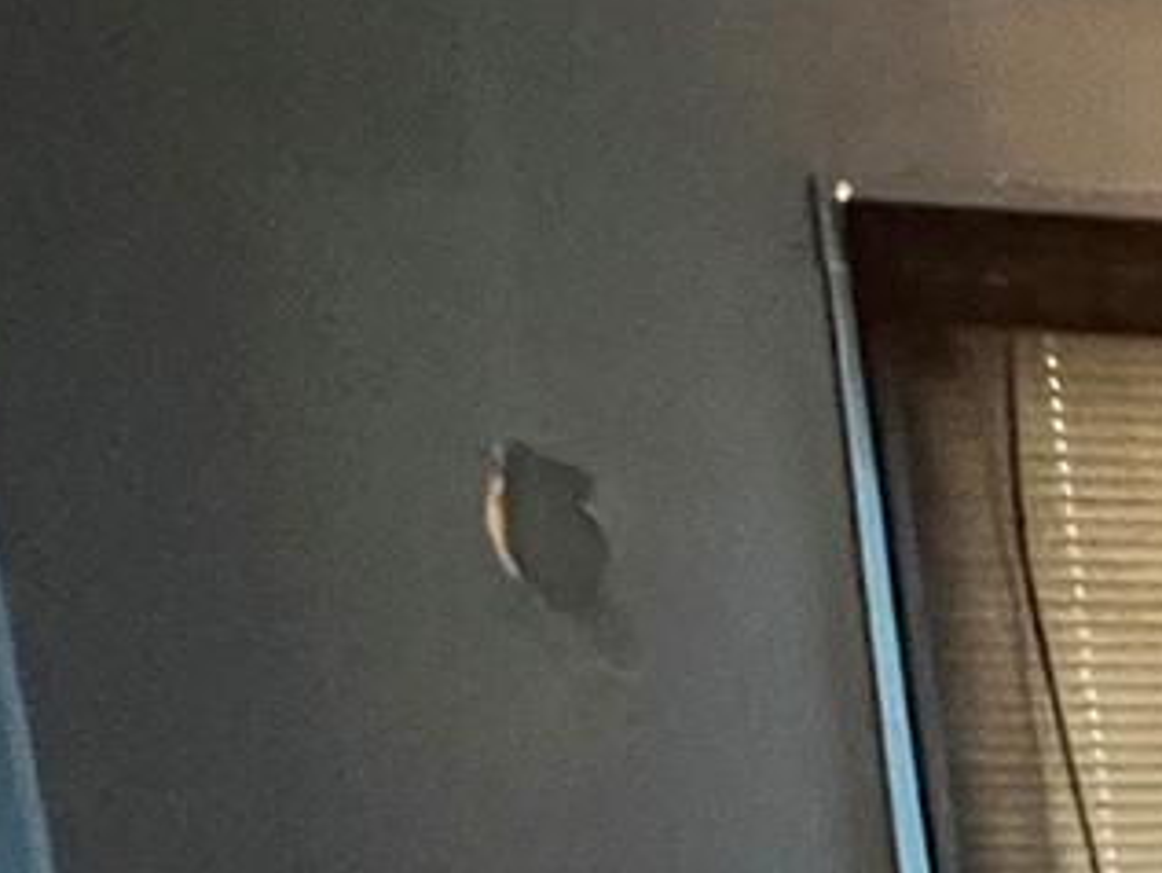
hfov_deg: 16.0
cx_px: 2533
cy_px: 1434
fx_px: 2821
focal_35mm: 84
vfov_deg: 15.7
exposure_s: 1/40
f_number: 1.8
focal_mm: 1.57
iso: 1250
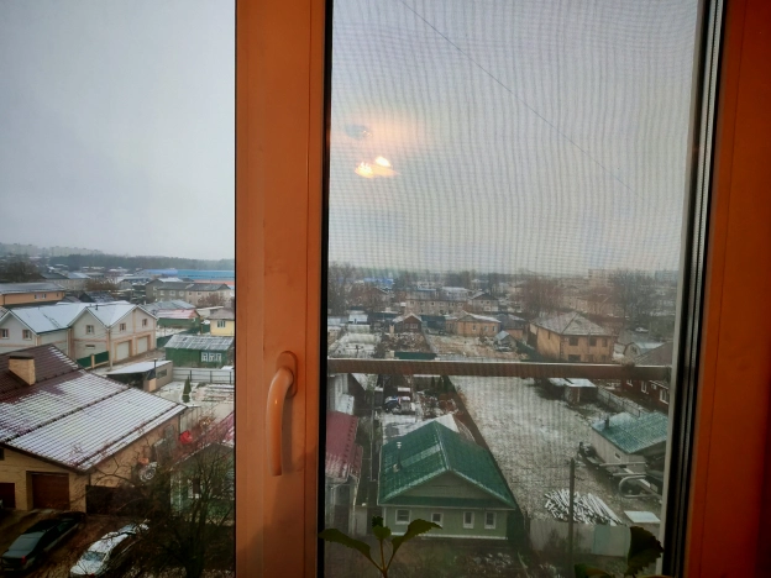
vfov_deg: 78.1
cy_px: 289
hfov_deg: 94.5
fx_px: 356
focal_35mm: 16
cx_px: 386
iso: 125
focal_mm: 1.96
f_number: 2.2
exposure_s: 1/100
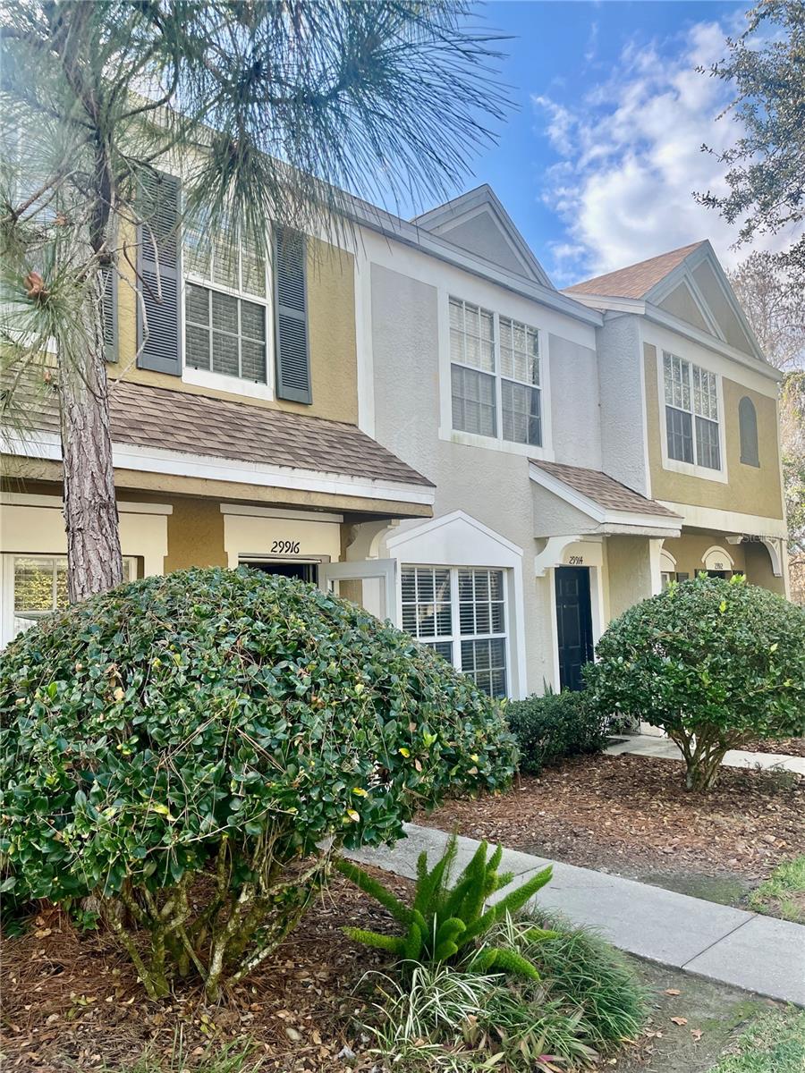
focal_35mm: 26
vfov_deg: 67.3
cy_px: 536
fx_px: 806
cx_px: 402
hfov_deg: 53.1
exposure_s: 1/924
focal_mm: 4.2
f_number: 1.6
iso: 50
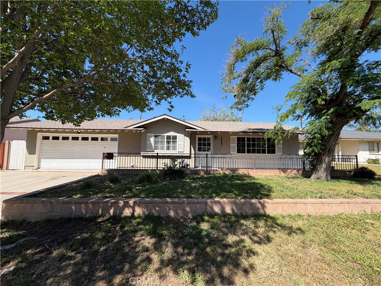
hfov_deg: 102.1
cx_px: 190
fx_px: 154
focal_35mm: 14
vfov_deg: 85.7
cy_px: 143
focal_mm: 2.22
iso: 32
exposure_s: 1/770
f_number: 2.2
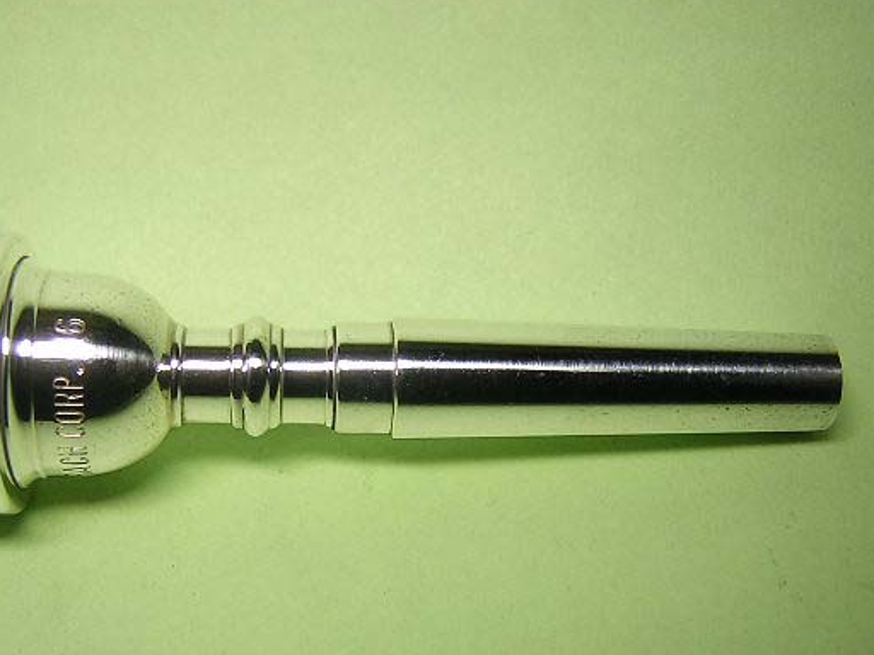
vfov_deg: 32.2
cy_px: 360
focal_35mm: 45
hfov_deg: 41.9
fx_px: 1136
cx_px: 365
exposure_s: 1/55.5
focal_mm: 4.7
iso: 100
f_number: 2.6
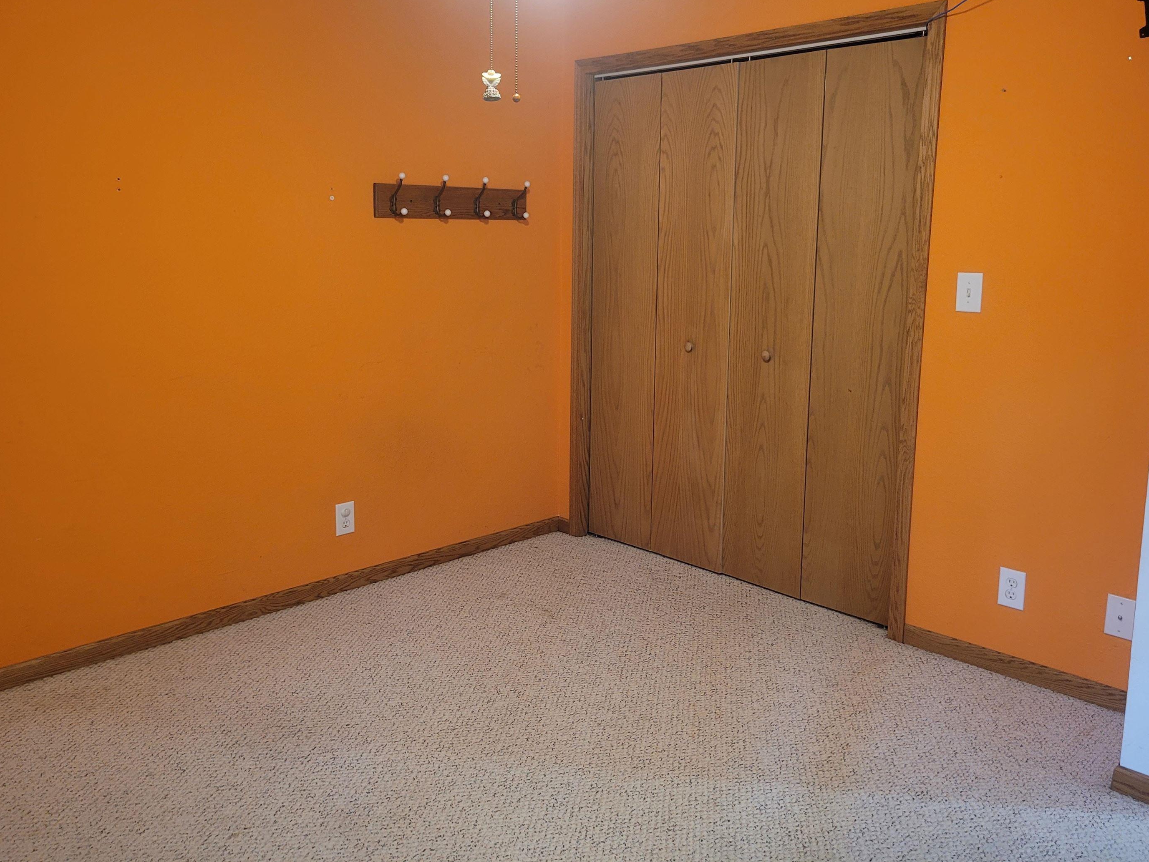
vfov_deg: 48.1
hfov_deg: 61.7
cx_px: 585
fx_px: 963
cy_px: 383
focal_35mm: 29
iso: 200
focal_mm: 5.4
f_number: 1.8
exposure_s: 1/40
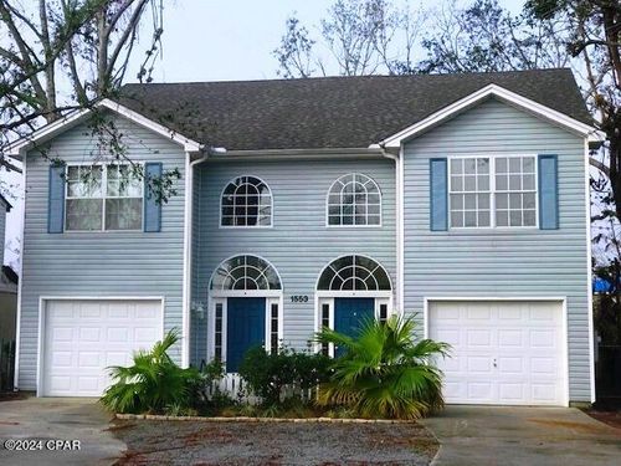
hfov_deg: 33.8
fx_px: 1023
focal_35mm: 57
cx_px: 310
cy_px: 233
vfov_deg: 25.7
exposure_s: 1/577
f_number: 2.8
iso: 20
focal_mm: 6.6
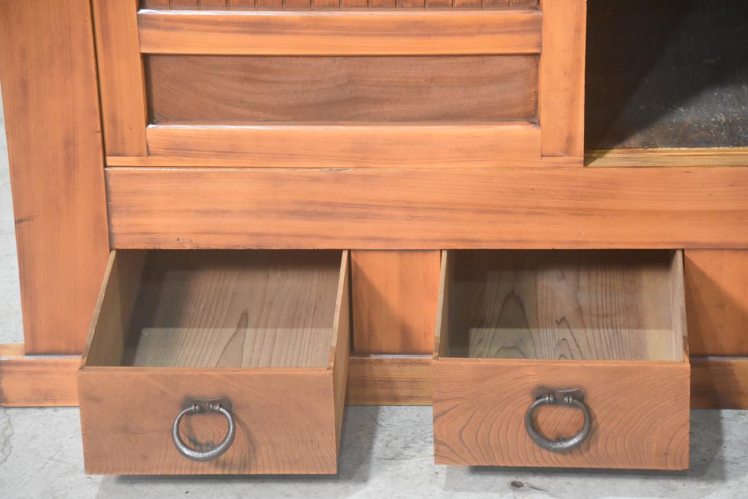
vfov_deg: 10.2
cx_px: 374
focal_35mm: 135
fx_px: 2805
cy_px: 250
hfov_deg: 15.2
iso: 4000
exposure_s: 1/60
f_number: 5.6
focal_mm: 90
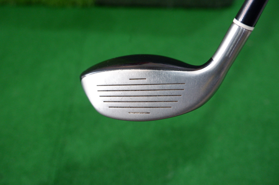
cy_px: 92
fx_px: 294
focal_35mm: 38
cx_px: 140
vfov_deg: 35.0
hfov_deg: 50.7
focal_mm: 25.6
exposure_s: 1/38
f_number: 4.4
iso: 2500
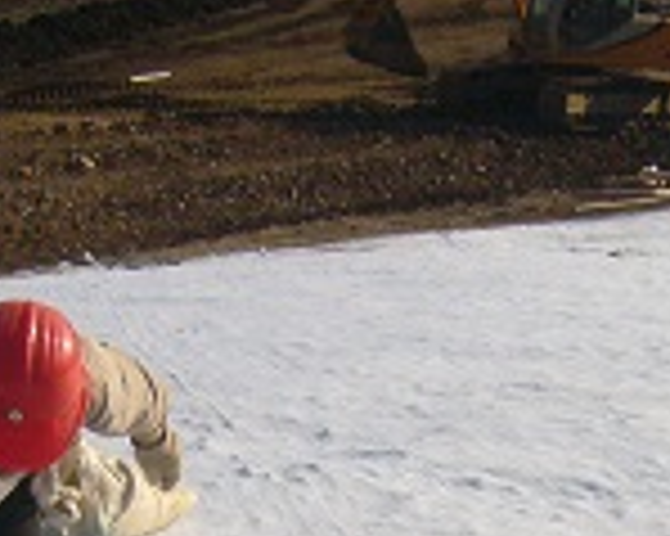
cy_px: 723
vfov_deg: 12.9
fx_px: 2279
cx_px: 319
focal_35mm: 115
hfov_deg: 16.7
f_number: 5.6
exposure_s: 1/2000
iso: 200
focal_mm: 5.8
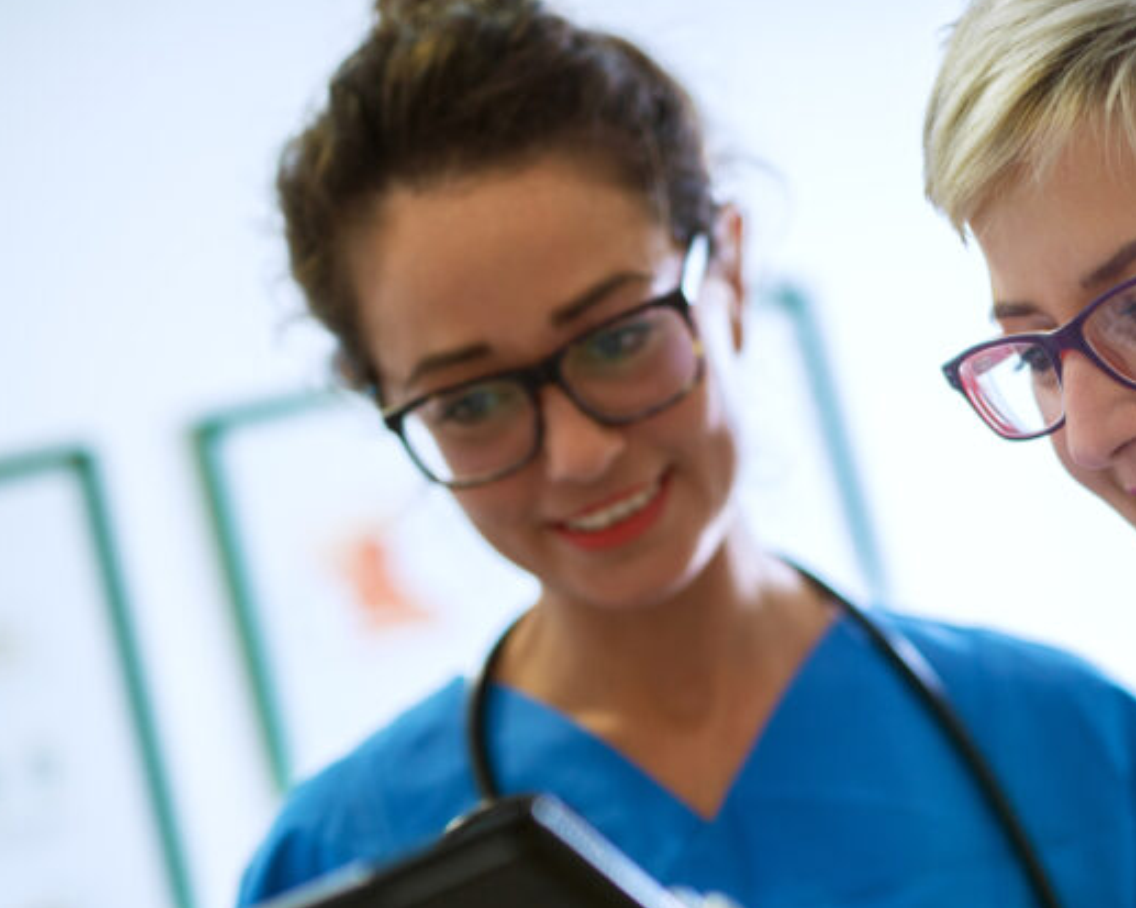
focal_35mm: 93
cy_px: 705
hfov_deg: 20.2
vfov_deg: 16.4
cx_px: 1009
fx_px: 3125
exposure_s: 1/100
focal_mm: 50
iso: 400
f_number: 1.8
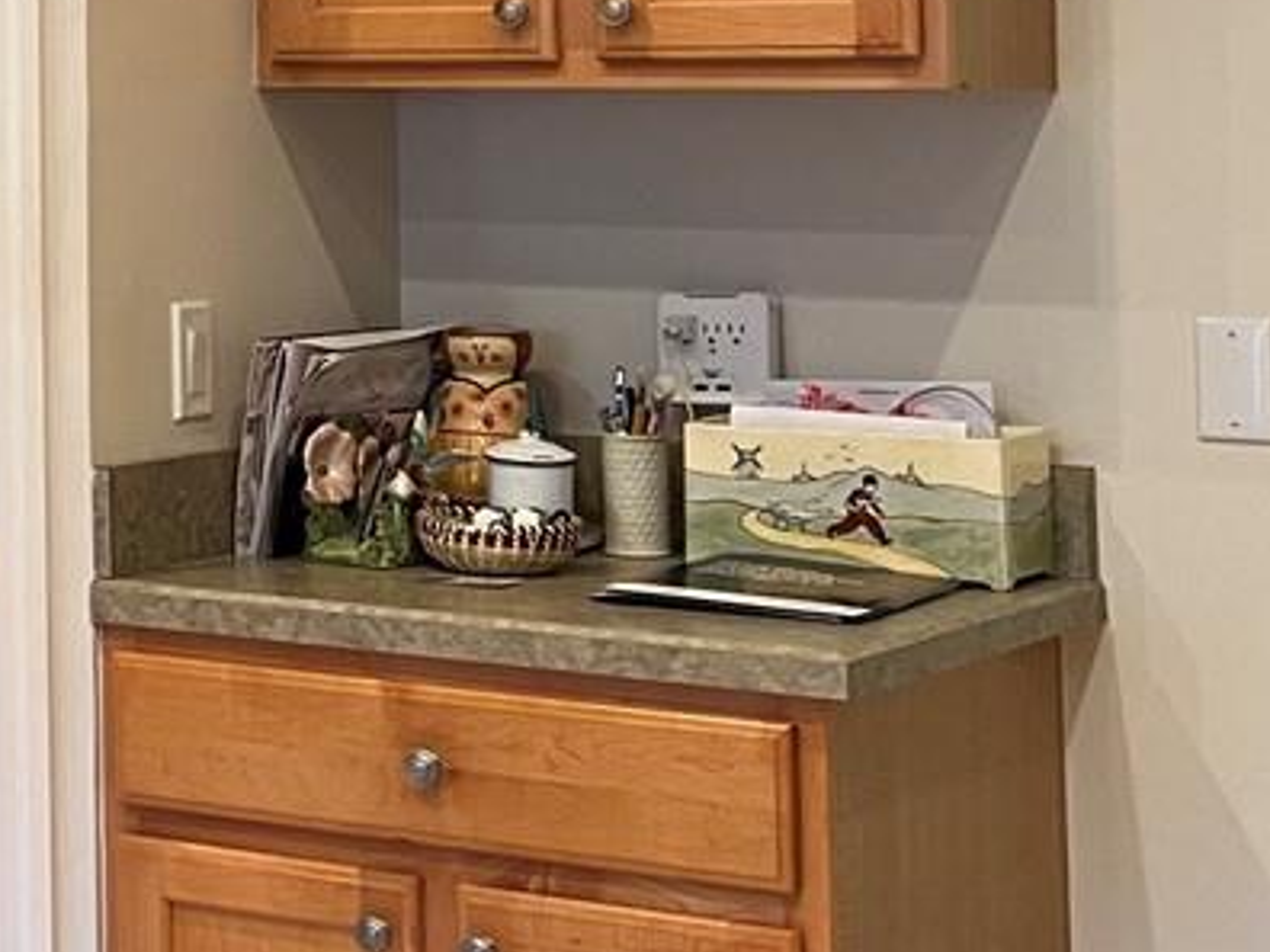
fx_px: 3852
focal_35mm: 105
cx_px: -548
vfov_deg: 13.7
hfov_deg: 17.2
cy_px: -176
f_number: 1.5
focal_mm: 5.7
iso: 125
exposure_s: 1/60
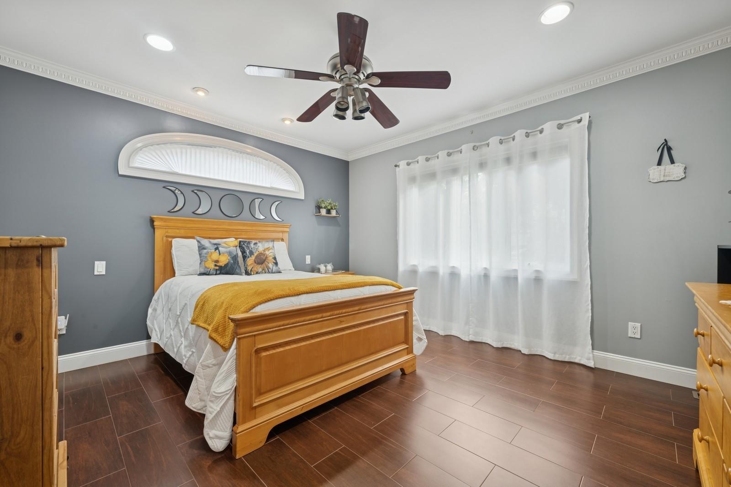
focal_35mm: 14
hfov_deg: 102.3
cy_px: 244
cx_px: 366
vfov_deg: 79.2
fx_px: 294
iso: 100
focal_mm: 14.5
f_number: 11
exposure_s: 1/3
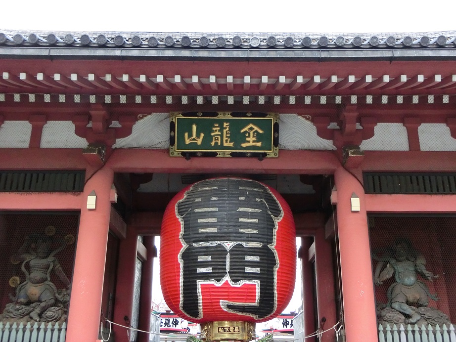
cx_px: 228
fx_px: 514
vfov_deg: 36.8
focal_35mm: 39
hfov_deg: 47.9
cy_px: 171
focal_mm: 6.9
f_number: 4.1
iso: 800
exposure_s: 1/640
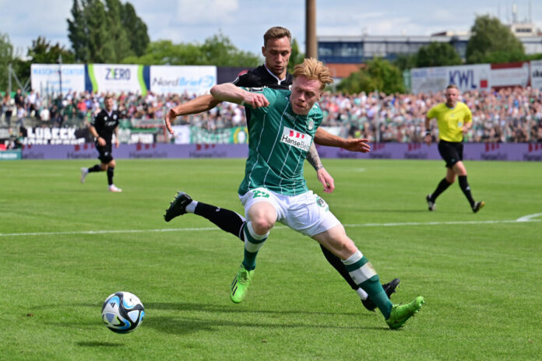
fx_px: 1656
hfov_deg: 18.6
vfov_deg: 12.5
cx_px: 271
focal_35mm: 110
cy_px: 180
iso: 320
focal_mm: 110
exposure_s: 1/4000
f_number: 4
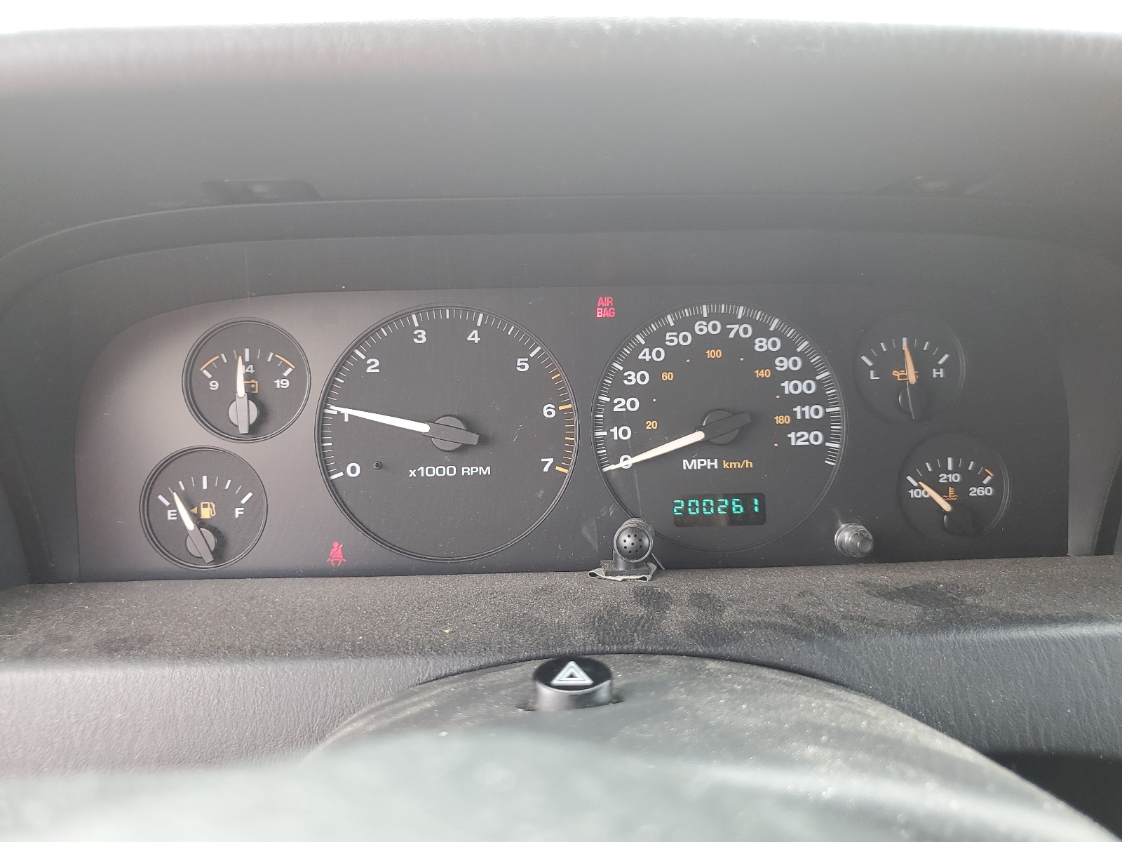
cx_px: 561
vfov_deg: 53.1
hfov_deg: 67.3
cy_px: 421
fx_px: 843
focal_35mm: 26
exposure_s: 1/60.2
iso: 54
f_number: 1.5
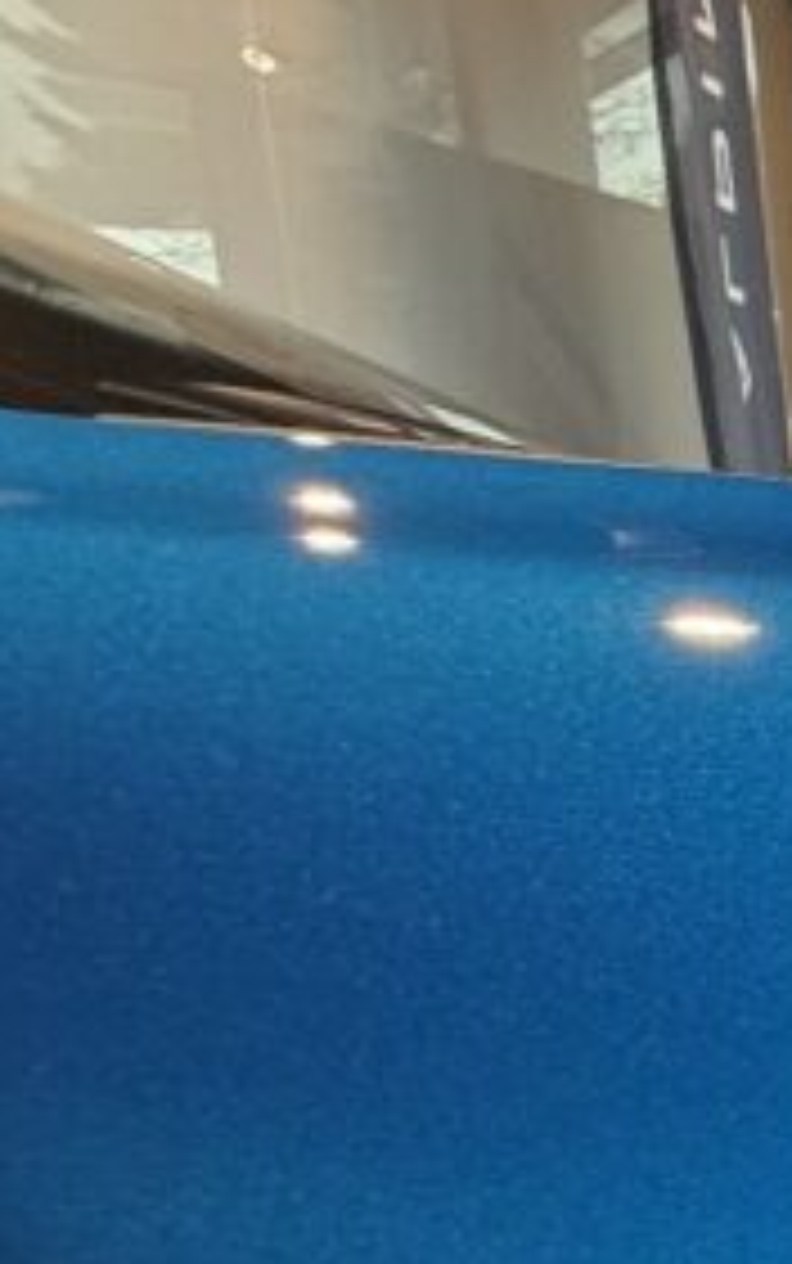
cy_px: 994
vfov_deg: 36.4
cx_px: 2002
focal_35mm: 54
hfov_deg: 14.1
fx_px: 1862
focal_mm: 2.22
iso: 100
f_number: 2.2
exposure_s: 1/100
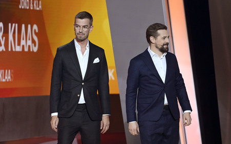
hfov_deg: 6.0
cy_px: 74
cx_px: 116
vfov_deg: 3.8
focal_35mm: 348
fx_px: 2189
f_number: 5.6
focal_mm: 340
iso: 8000
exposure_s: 1/320
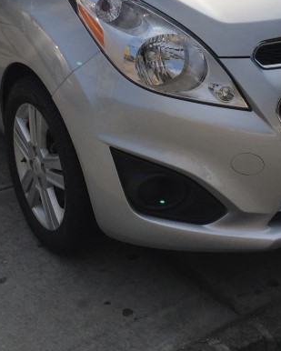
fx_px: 779
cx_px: 133
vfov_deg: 24.4
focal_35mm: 75
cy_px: 16
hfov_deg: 20.4
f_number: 2.2
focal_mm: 4.15
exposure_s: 1/4950
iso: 32
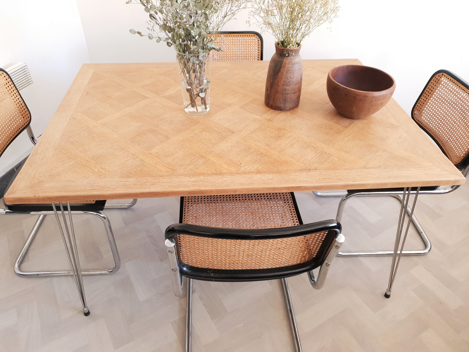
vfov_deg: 53.1
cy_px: 176
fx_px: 352
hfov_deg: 67.3
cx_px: 234
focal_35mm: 26
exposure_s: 1/87
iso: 200
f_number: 1.5
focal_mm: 4.3
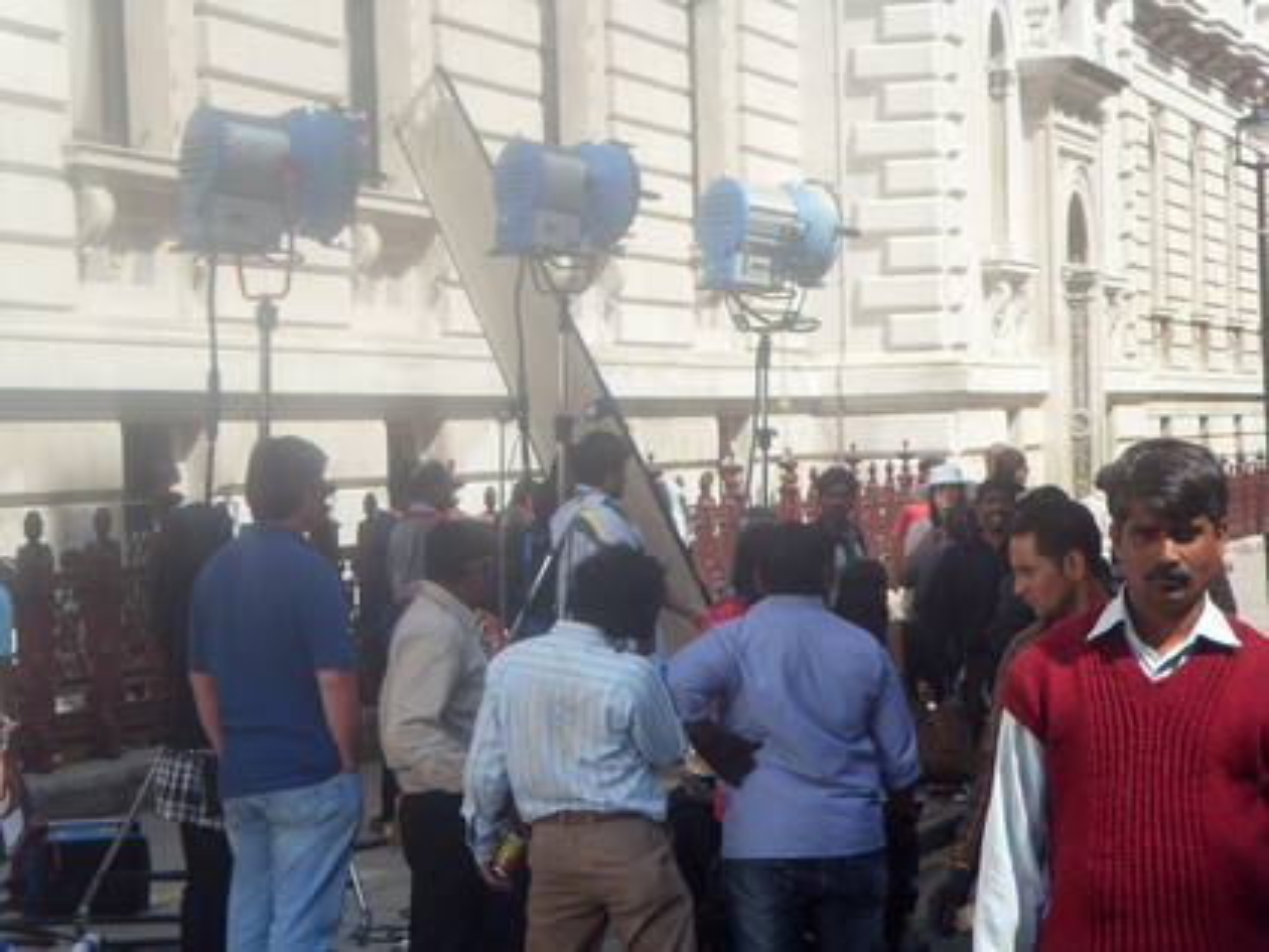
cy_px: 476
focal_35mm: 117
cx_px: 634
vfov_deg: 12.7
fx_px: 4289
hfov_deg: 16.8
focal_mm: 19.8
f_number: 4.5
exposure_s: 1/500
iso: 80
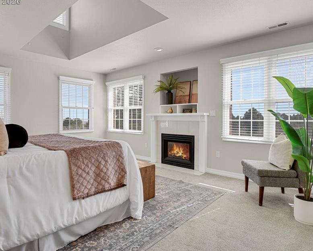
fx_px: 194
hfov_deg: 77.6
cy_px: 120
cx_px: 148
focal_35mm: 21
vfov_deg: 65.5
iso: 250
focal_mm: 17
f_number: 8
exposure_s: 1/6
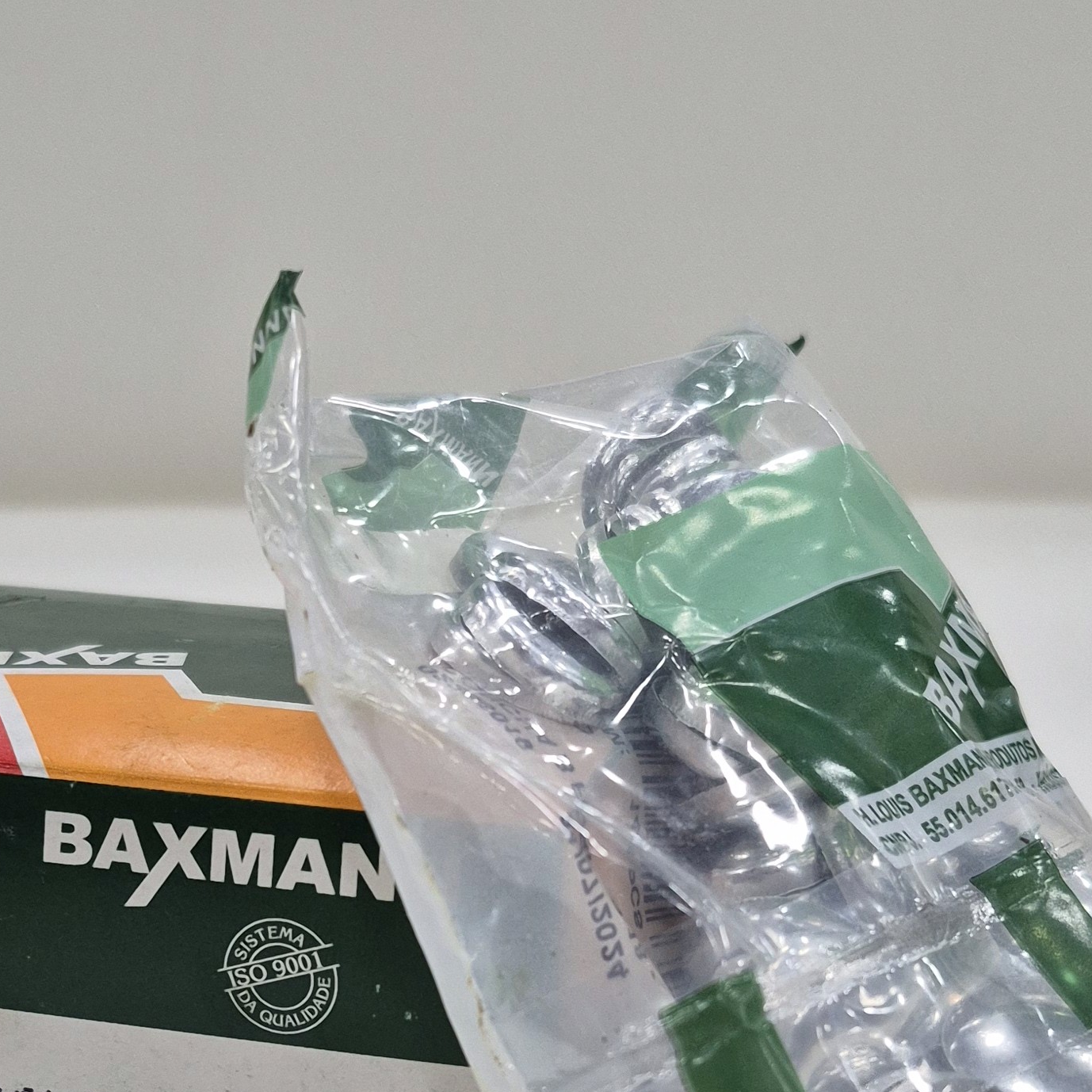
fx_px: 2106
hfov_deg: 29.0
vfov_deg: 28.6
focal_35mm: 59
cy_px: 823
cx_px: 467
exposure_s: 1/180
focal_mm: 5.4
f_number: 1.8
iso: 200
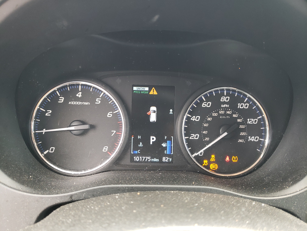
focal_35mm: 26
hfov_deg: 67.3
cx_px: 154
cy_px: 116
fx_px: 231
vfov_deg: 53.1
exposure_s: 1/60.2
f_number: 1.5
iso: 92
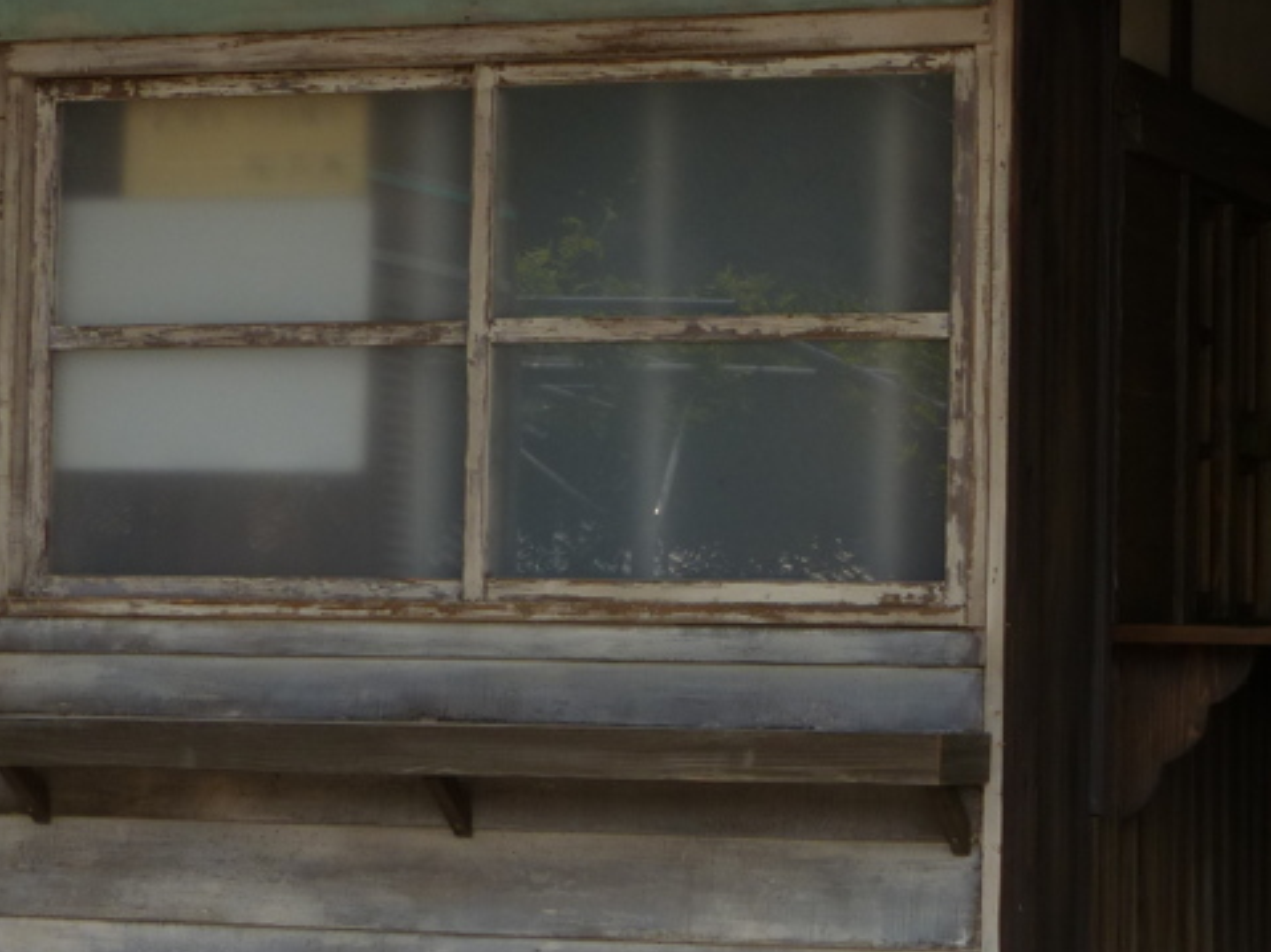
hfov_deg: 18.1
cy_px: 345
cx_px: 1173
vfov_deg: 13.8
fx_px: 3928
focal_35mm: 107
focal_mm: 9.1
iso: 100
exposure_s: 1/160
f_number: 6.3
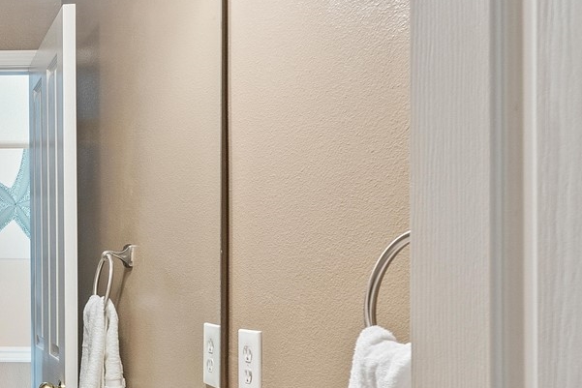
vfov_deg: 27.7
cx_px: -154
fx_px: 776
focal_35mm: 48
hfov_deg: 32.2
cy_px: 294
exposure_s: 1/2
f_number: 8
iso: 1000
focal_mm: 17
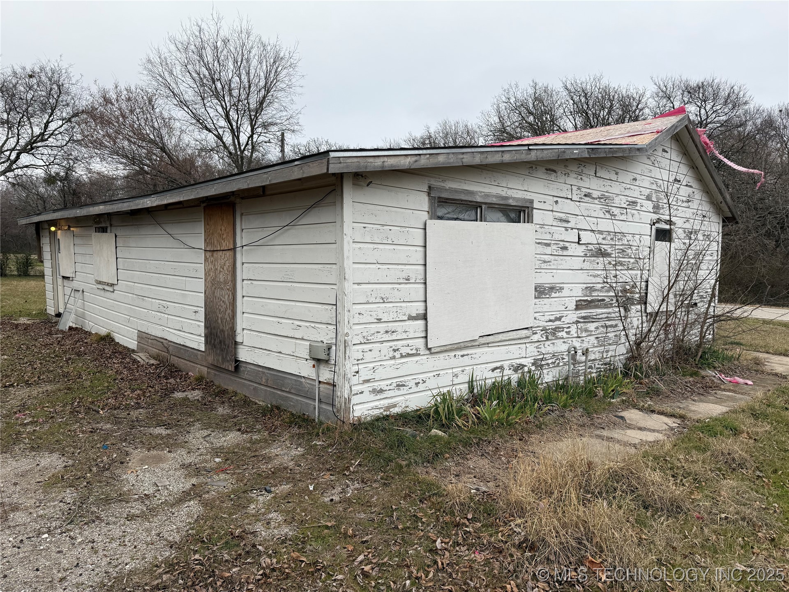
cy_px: 296
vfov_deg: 56.8
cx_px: 394
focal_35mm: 24
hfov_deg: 71.6
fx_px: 547
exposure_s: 1/1156
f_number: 1.78
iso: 80
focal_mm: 6.76
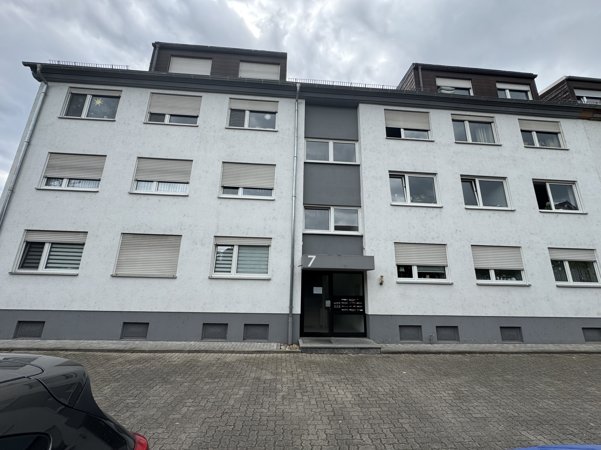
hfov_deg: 102.1
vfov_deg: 85.7
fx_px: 243
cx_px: 300
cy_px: 225
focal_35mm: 14
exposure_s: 1/646
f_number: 2.2
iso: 40
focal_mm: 2.22
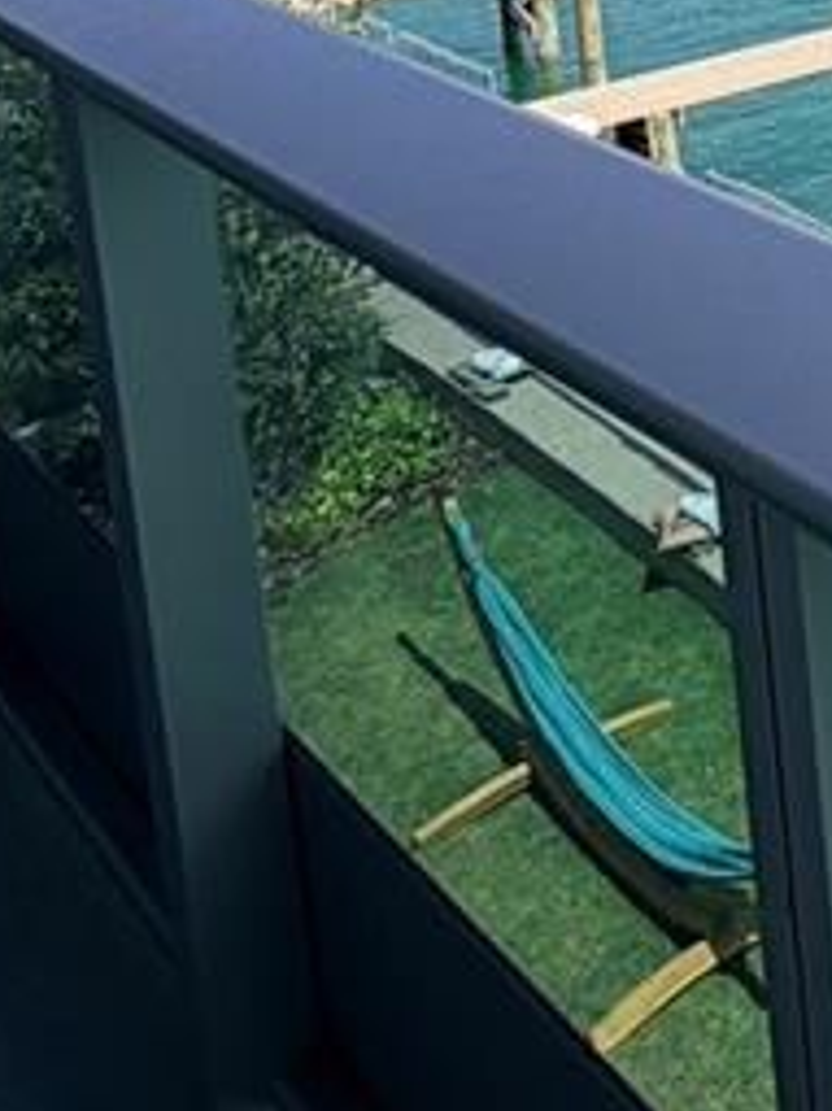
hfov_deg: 17.9
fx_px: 2117
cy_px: -279
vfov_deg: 25.8
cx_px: 1481
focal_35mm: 66
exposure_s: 1/1050
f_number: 2.2
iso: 20
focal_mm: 2.22
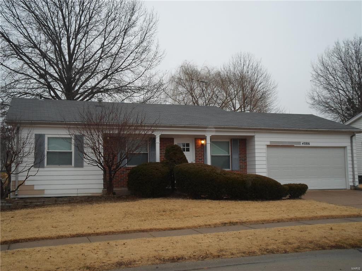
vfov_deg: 39.7
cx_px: 181
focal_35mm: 36
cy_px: 136
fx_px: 376
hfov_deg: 51.4
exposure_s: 1/90
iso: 120
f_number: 3
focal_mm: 6.5
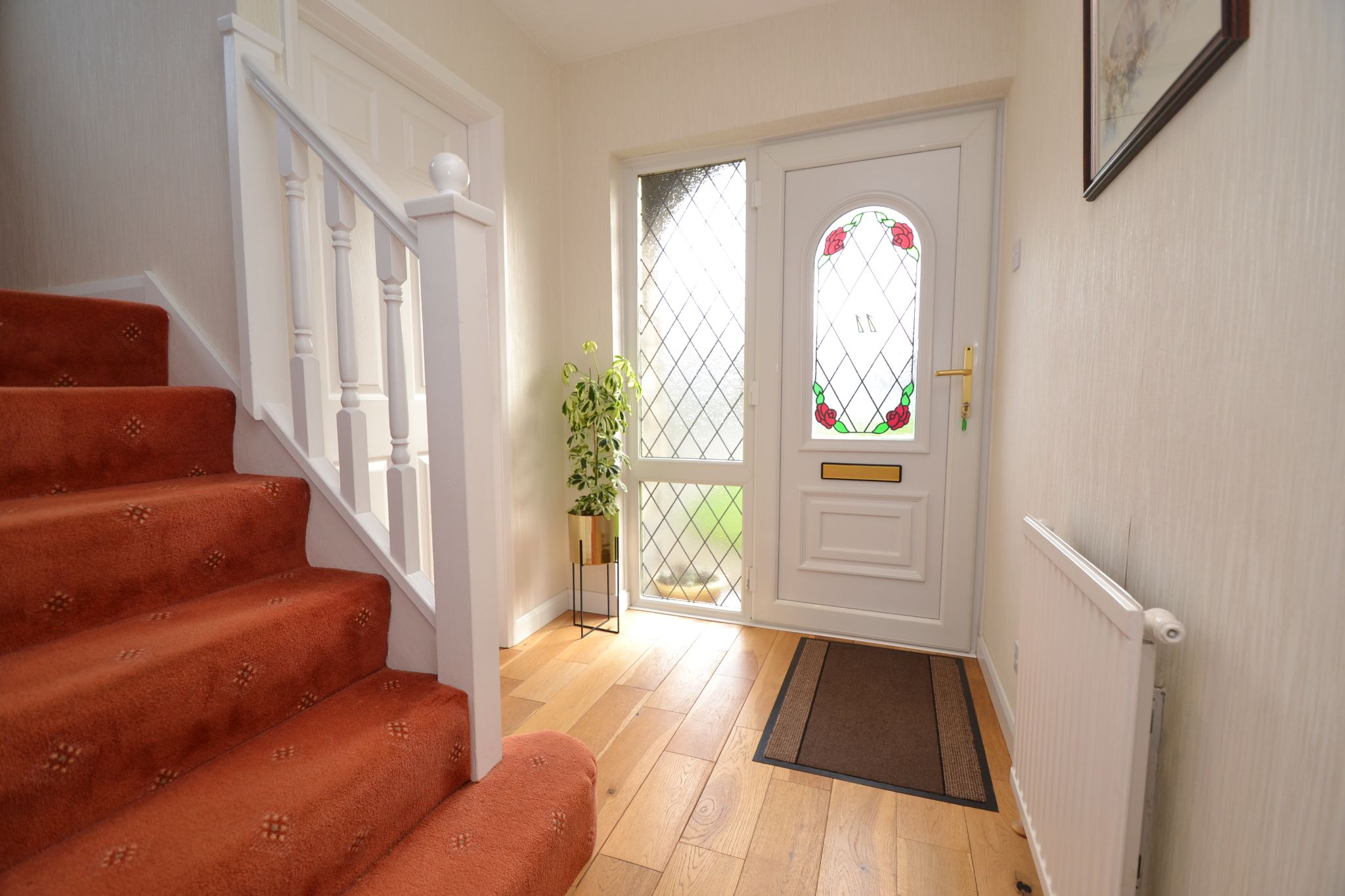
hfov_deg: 100.4
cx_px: 672
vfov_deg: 77.3
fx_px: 560
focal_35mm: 15
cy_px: 448
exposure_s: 1/80
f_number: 4.5
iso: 400
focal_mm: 10
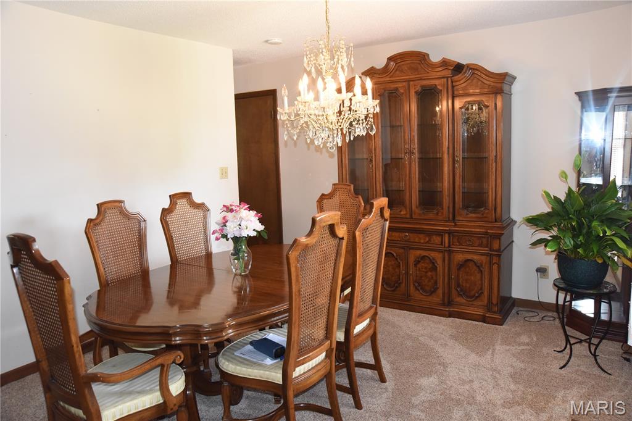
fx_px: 456
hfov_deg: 69.4
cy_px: 210
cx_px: 316
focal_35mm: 26
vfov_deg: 49.5
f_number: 7.1
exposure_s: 1/60
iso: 3200
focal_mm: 26
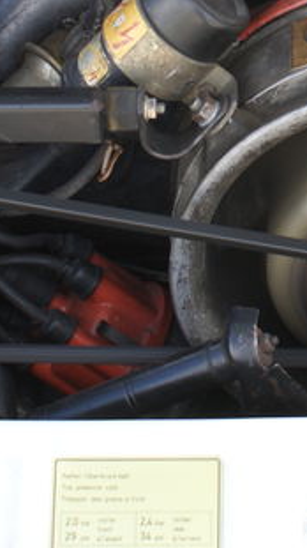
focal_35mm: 135
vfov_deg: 15.7
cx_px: 362
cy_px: 52
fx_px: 1957
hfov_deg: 8.9
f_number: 5.6
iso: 100
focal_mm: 26
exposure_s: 1/60
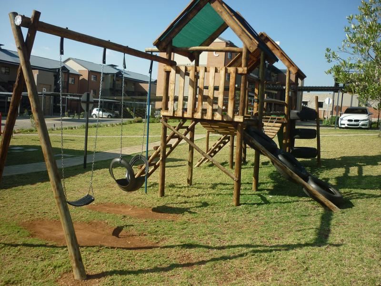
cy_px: 143
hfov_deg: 55.4
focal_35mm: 33
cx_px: 190
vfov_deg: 42.9
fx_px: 363
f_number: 8
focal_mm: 5.5
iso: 100
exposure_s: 1/200
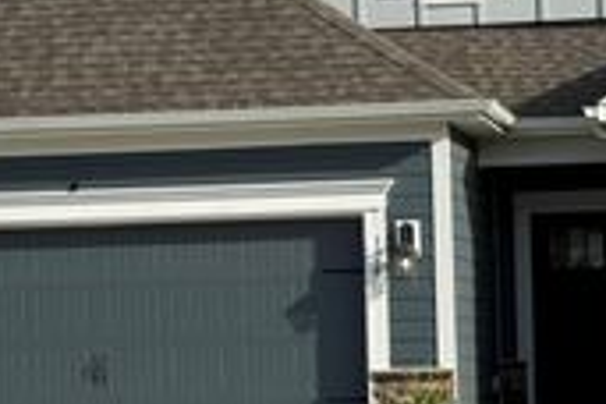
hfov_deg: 14.0
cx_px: 443
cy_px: 331
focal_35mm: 146
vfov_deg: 9.4
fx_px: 2457
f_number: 1.78
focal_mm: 6.76
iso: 64
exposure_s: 1/3534
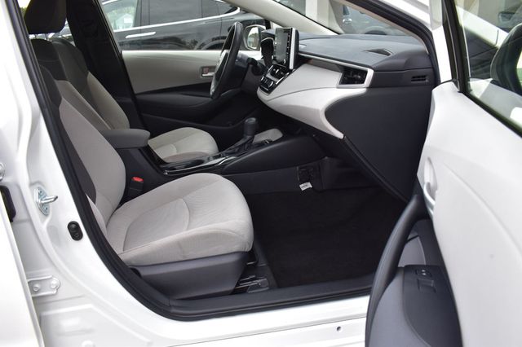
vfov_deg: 43.6
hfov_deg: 62.0
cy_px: 174
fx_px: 435
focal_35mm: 30
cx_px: 261
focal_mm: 20
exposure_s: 1/25
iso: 400
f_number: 7.1
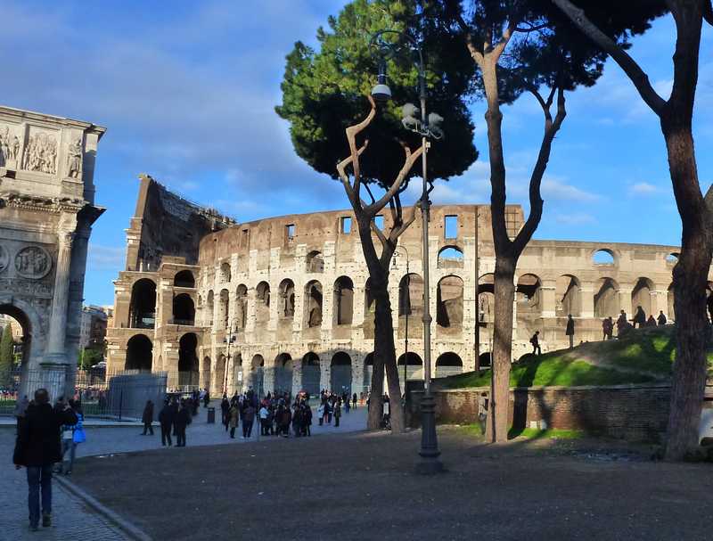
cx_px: 356
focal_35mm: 26
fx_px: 538
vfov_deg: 53.4
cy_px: 270
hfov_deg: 67.1
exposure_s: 1/500
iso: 250
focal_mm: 4.3
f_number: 4
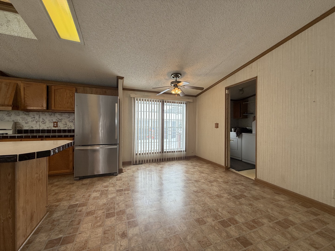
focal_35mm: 14
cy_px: 126
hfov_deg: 102.1
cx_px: 168
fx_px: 135
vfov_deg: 85.7
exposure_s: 1/120
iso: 64
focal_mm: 2.22
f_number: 2.2
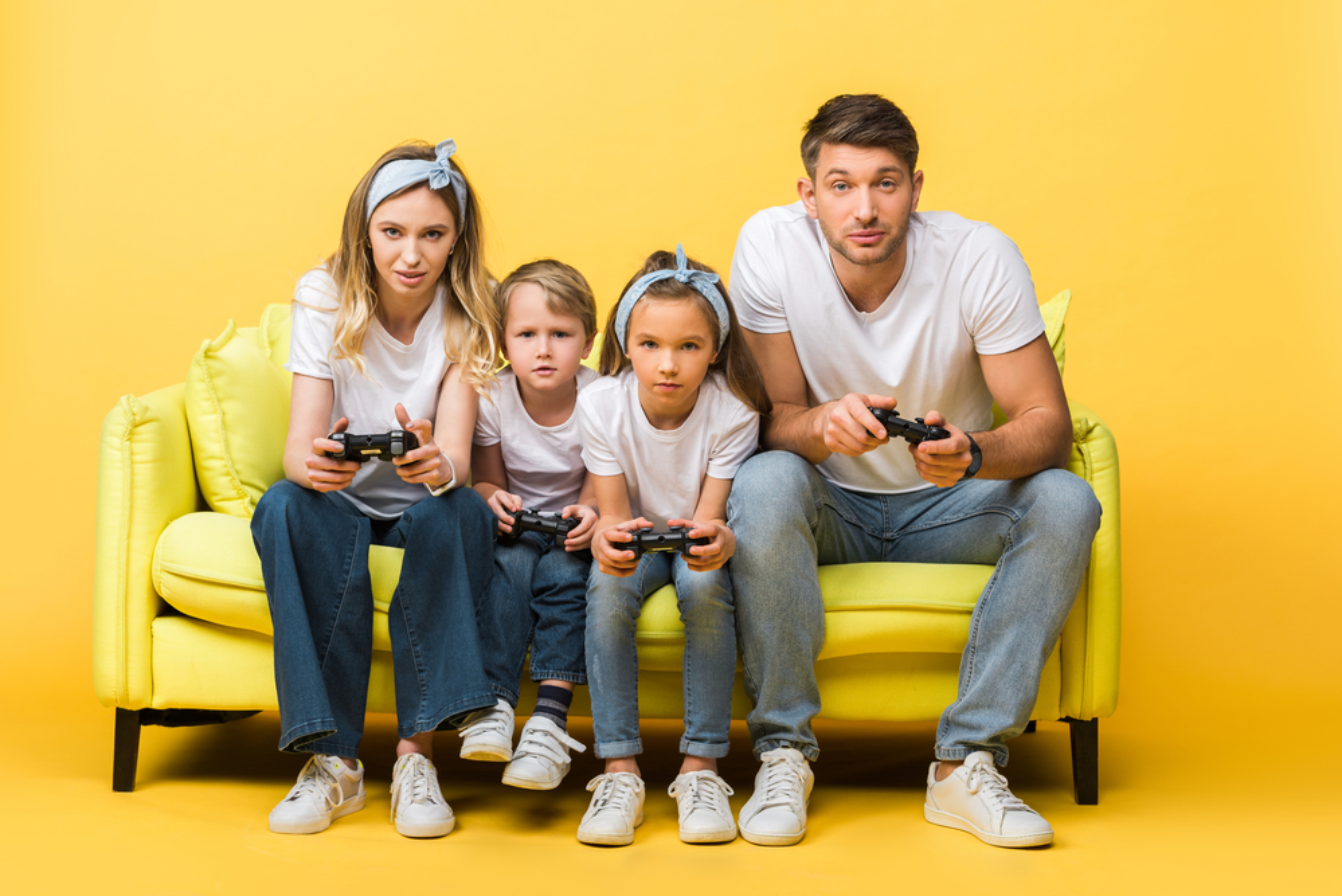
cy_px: 448
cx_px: 671
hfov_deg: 28.8
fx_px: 2610
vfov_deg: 19.5
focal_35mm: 70
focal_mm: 70
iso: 100
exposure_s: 1/200
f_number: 5.6
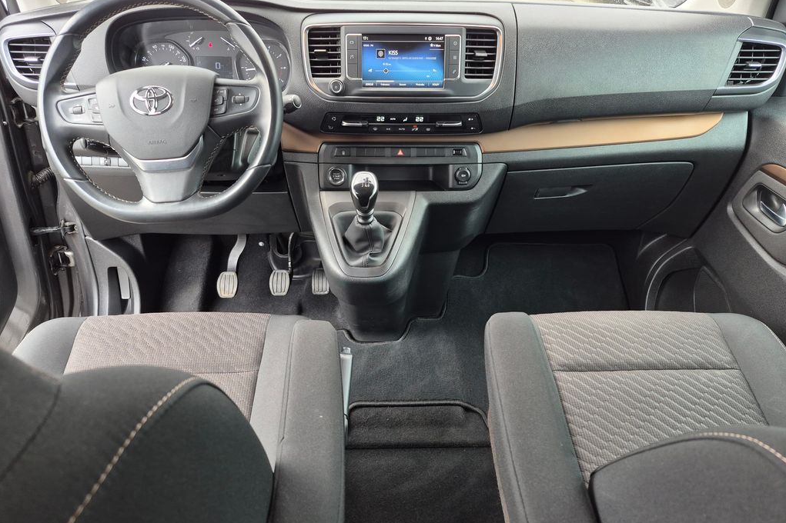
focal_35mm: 24
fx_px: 524
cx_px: 393
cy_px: 256
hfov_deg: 73.8
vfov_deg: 53.1
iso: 125
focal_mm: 5.4
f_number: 1.8
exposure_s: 1/180
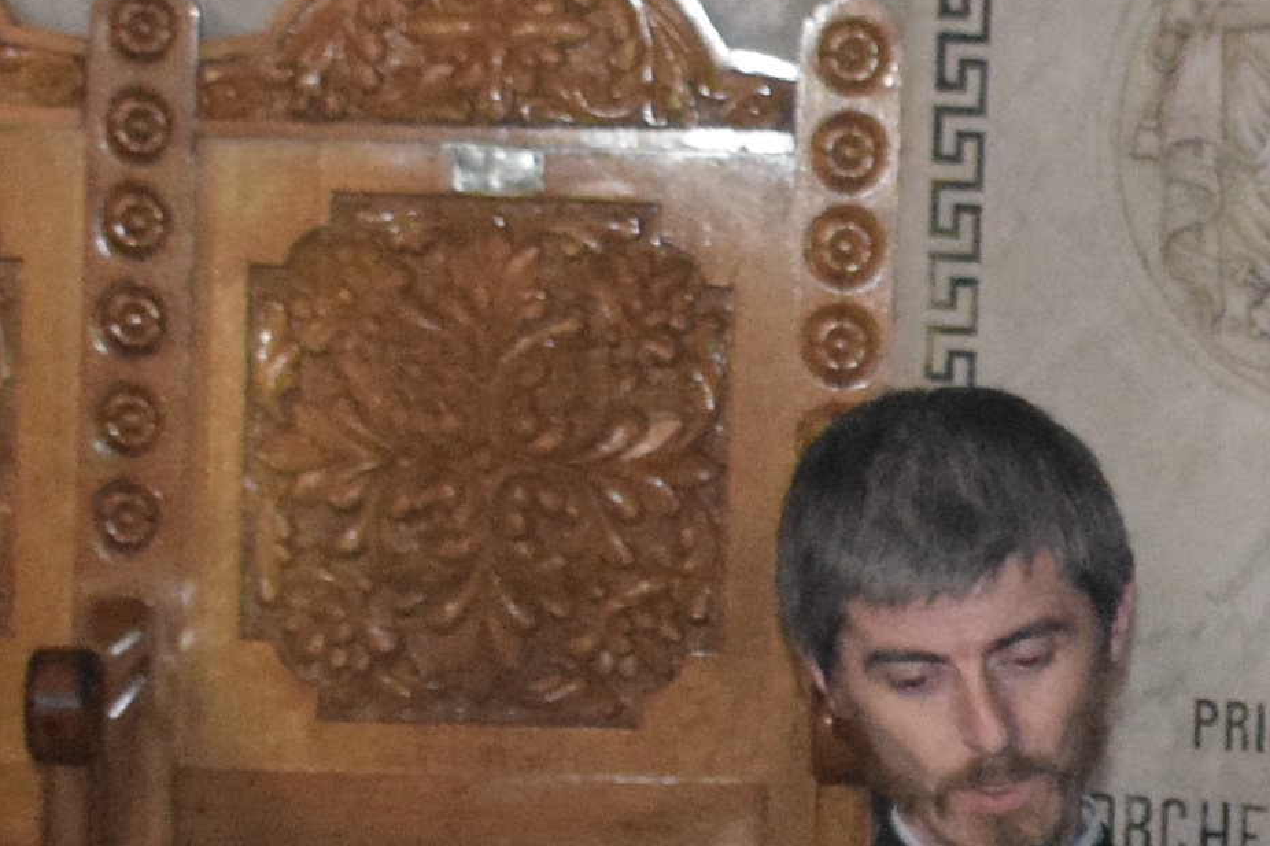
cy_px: 649
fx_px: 6172
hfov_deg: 11.5
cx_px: 1568
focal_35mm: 175
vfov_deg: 7.8
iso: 2800
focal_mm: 18
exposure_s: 1/60
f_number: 3.5
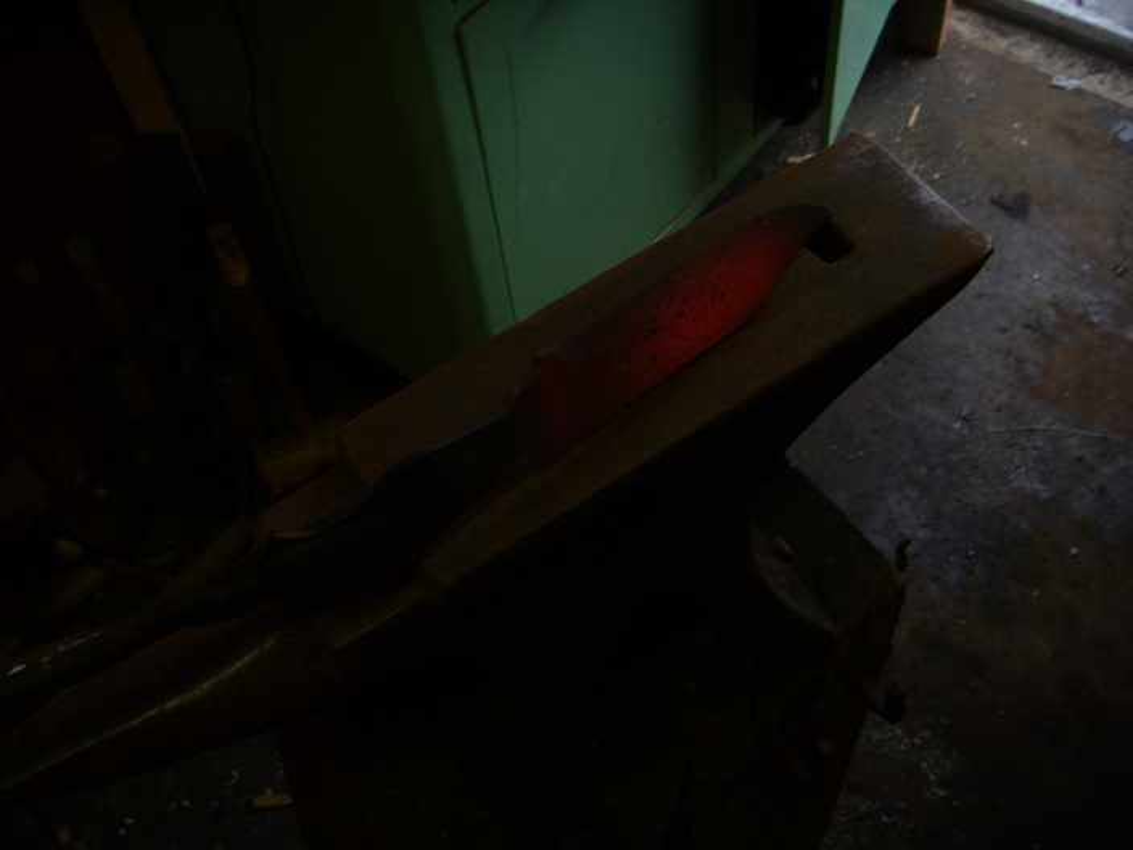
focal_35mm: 38
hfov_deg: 49.0
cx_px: 566
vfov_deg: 37.7
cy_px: 425
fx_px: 1244
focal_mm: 6.4
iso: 100
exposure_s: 1/25.8
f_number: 3.5
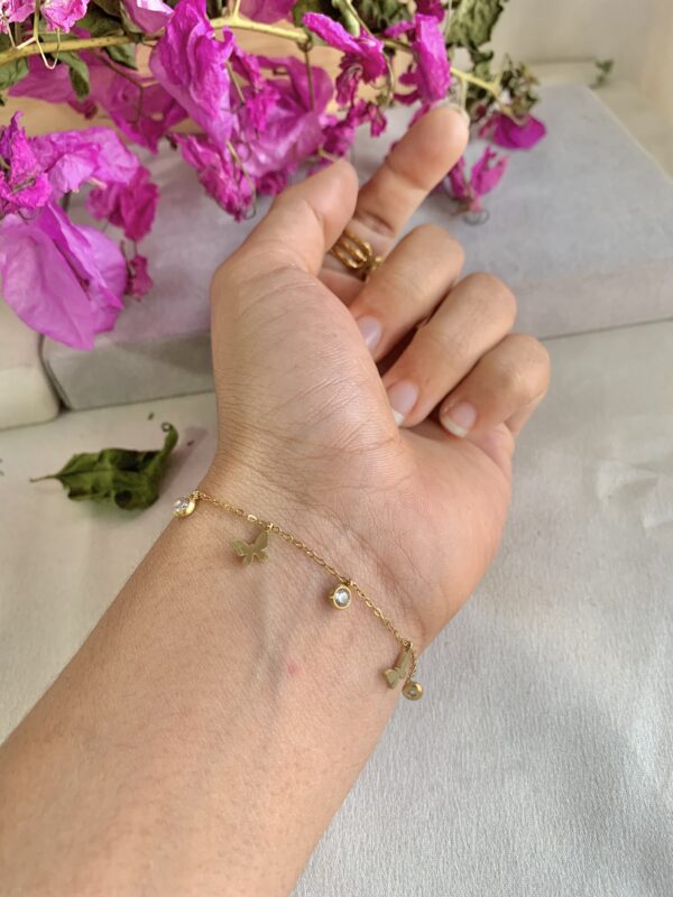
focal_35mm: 26
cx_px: 336
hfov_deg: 53.1
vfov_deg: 67.3
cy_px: 448
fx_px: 674
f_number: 1.8
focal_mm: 4.25
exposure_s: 1/100
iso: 100
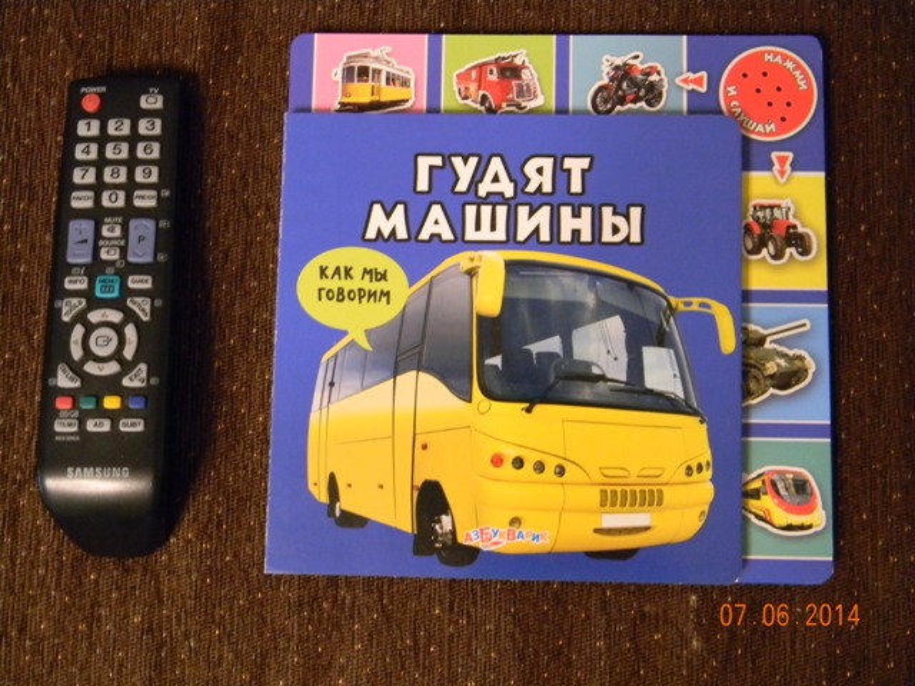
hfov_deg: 45.8
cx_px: 458
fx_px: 1084
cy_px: 343
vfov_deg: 35.1
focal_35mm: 41
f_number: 3.8
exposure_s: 1/9.4
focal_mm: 7.3
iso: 400
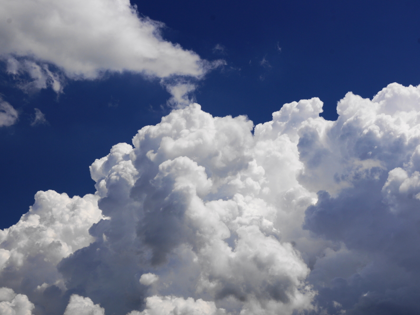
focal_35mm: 74
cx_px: 236
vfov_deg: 20.0
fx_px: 893
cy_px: 158
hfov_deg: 26.5
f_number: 13
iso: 100
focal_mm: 45
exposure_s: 1/200
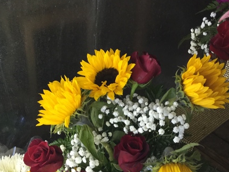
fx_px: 344
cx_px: 117
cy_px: 130
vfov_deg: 27.6
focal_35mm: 52
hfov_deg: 36.8
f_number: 2.4
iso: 100
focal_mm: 3.3
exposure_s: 1/30
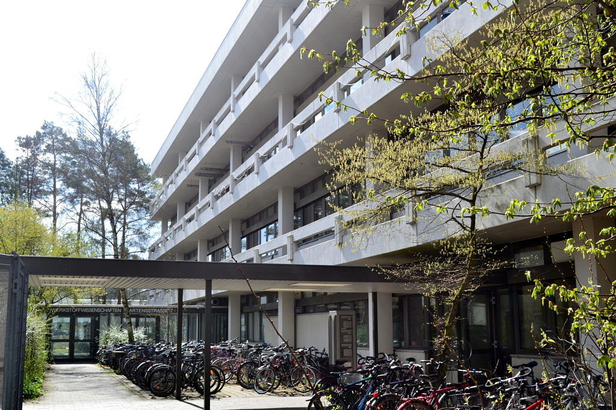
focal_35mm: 39
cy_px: 205
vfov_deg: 34.2
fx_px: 667
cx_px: 308
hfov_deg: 49.6
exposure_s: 1/400
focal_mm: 26
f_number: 11
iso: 400
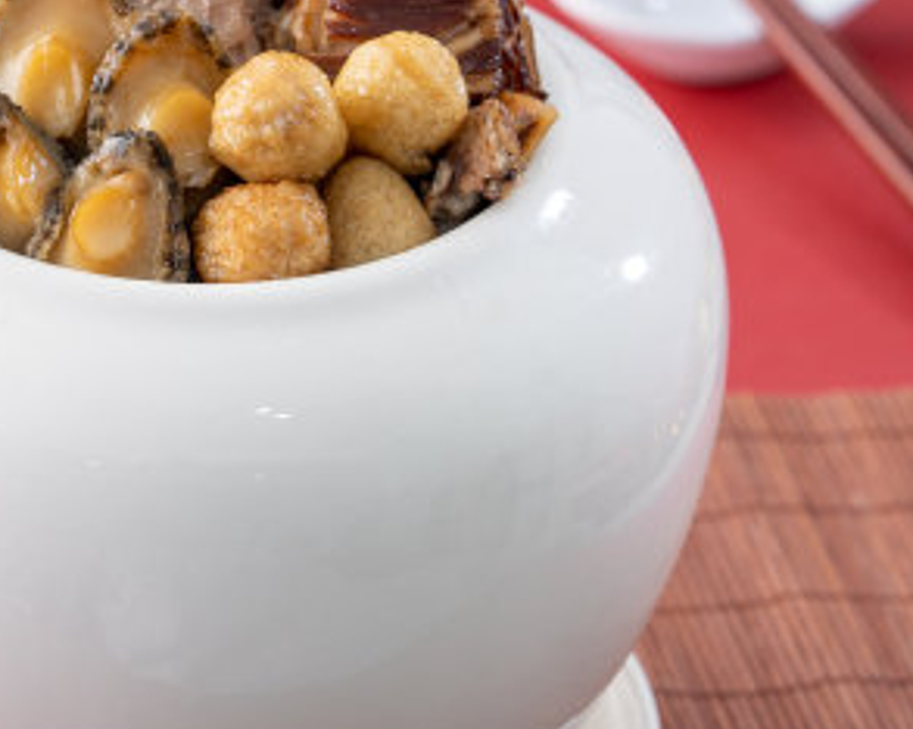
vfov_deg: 5.3
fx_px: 7831
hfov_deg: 6.7
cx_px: 62
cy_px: 312
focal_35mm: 290
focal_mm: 148
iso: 100
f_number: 8
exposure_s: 1/60
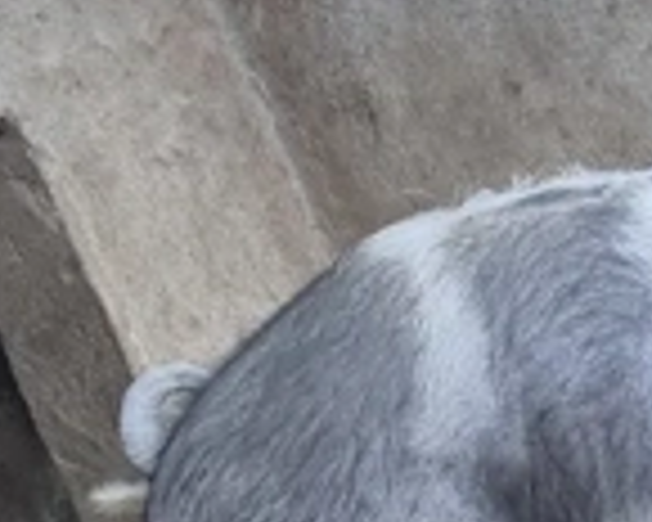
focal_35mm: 155
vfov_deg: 9.5
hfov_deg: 11.3
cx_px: 1304
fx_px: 2991
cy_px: 963
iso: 125
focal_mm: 5.4
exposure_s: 1/100
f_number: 1.8
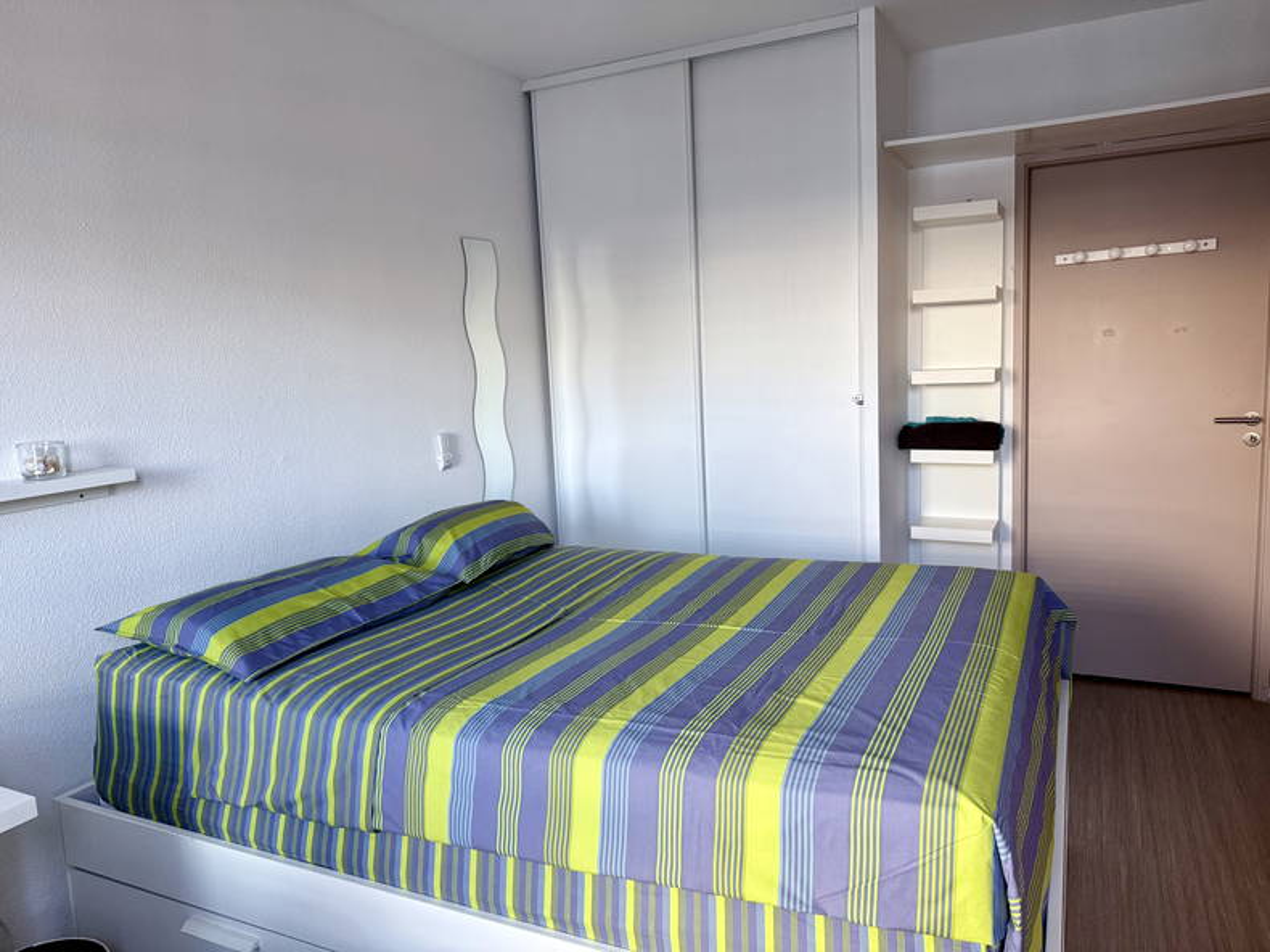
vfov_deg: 56.8
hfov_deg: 71.6
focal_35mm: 24
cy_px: 476
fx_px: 880
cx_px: 635
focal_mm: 6.76
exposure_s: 1/74
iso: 200
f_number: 1.78
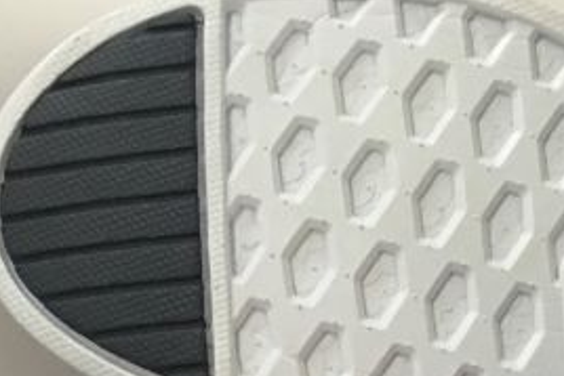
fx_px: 1411
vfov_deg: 14.1
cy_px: 592
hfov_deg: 21.6
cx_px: 602
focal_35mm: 90
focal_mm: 4.15
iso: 125
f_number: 2.2
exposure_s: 1/8
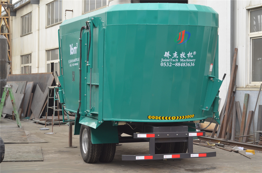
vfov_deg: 18.1
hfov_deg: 27.0
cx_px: 131
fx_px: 545
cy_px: 86
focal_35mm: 75
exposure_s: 1/100
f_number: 9
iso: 400
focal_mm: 50
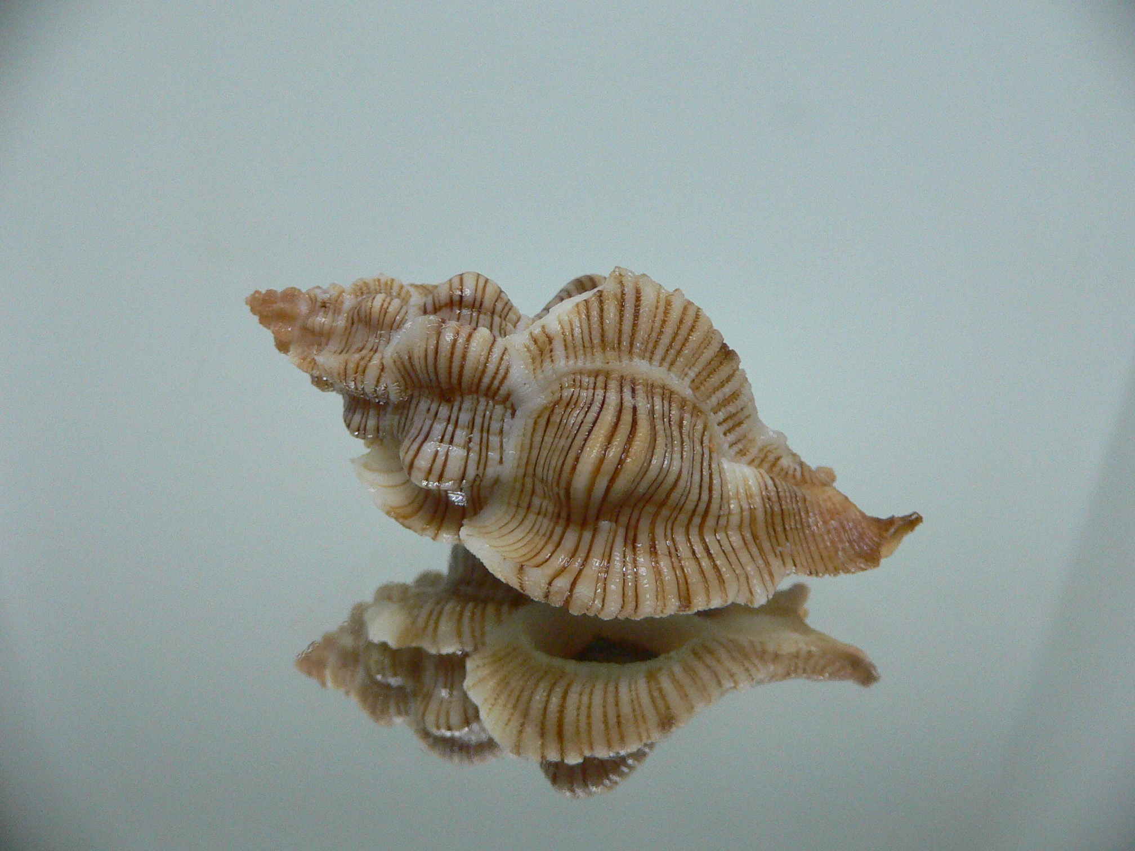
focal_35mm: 35
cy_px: 426
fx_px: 1148
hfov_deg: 52.6
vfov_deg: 40.7
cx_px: 568
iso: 200
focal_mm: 4.6
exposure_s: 1/50
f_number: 2.8
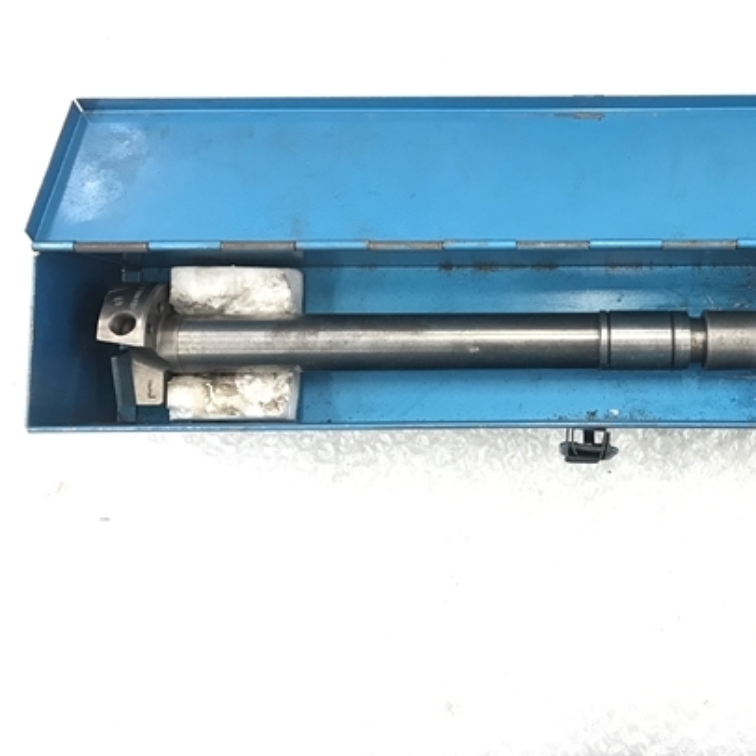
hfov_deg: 41.4
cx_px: 579
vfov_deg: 42.7
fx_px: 964
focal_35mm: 39
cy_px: 317
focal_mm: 3.99
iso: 40
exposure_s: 1/20
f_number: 1.8
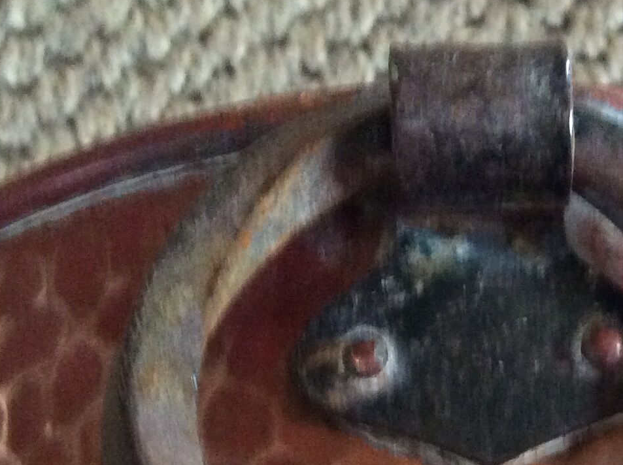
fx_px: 1564
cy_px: 467
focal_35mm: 87
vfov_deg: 16.6
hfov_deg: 22.3
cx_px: 493
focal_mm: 3.3
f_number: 2.4
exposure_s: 1/20
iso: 320
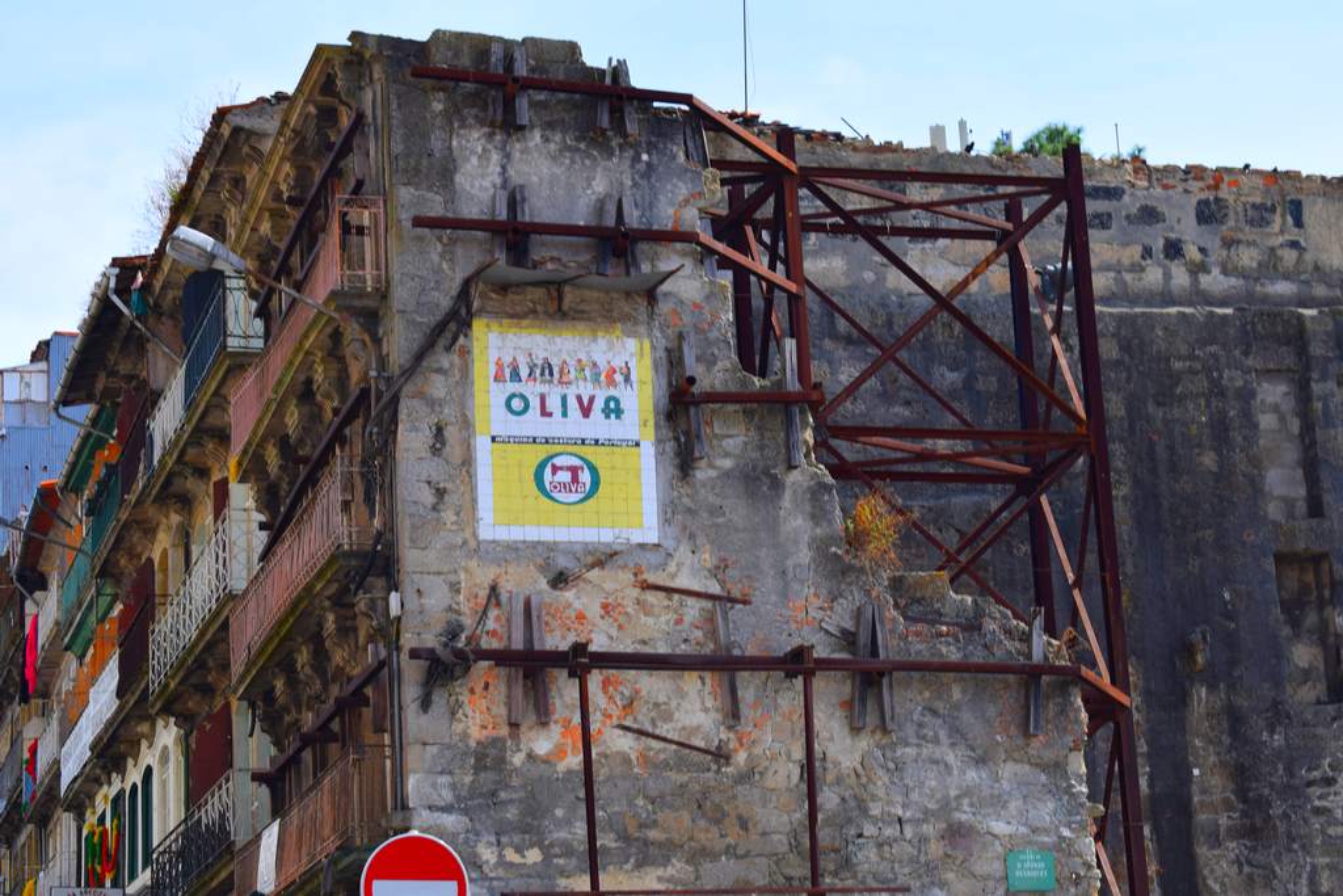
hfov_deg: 24.6
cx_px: 672
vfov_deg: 16.6
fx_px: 3078
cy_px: 448
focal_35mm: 82
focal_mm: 55
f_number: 9
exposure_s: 1/320
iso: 200
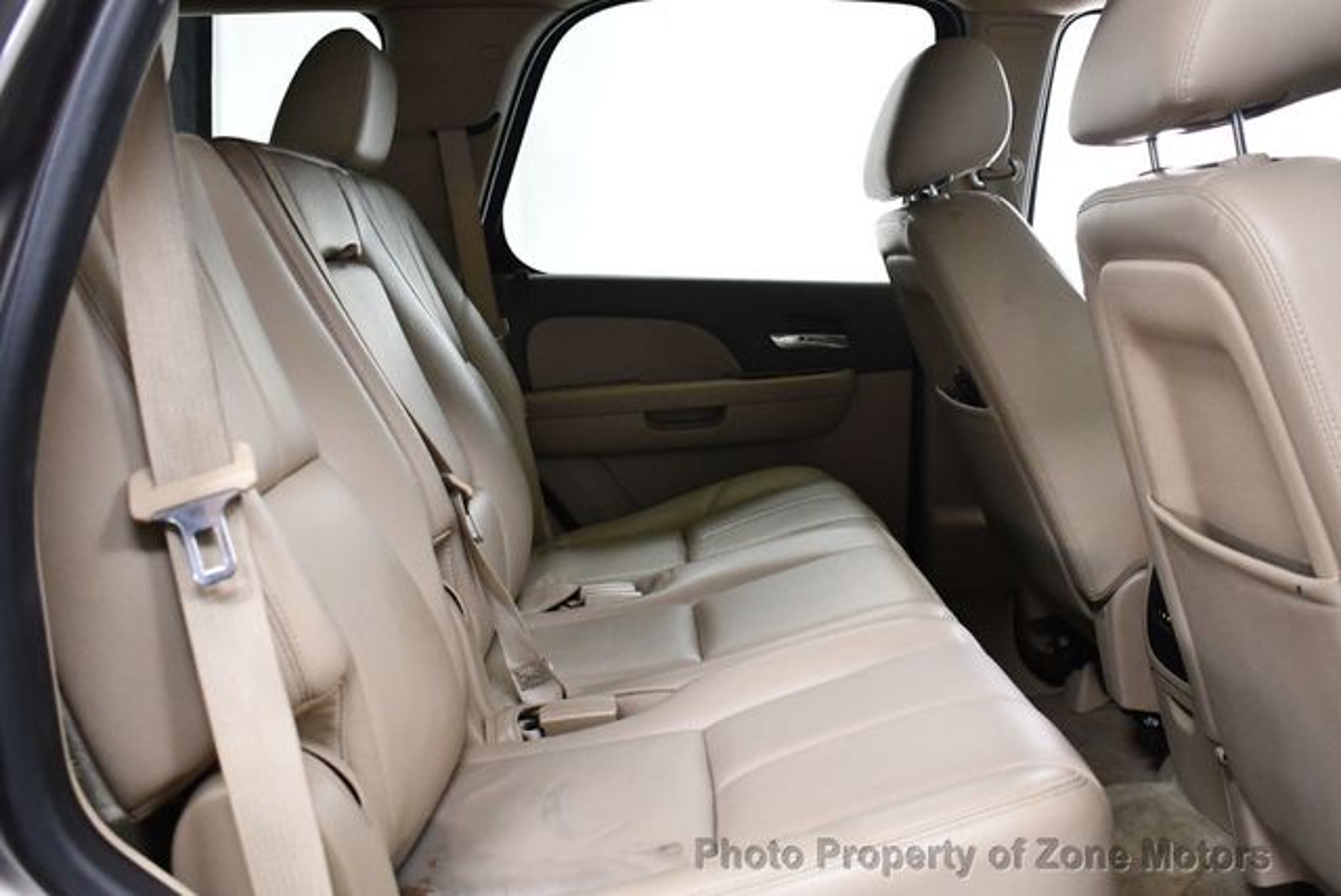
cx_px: 670
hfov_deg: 53.1
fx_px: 1342
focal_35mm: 36
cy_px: 448
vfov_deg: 36.9
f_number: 3.5
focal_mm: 18
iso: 2800
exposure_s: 1/125
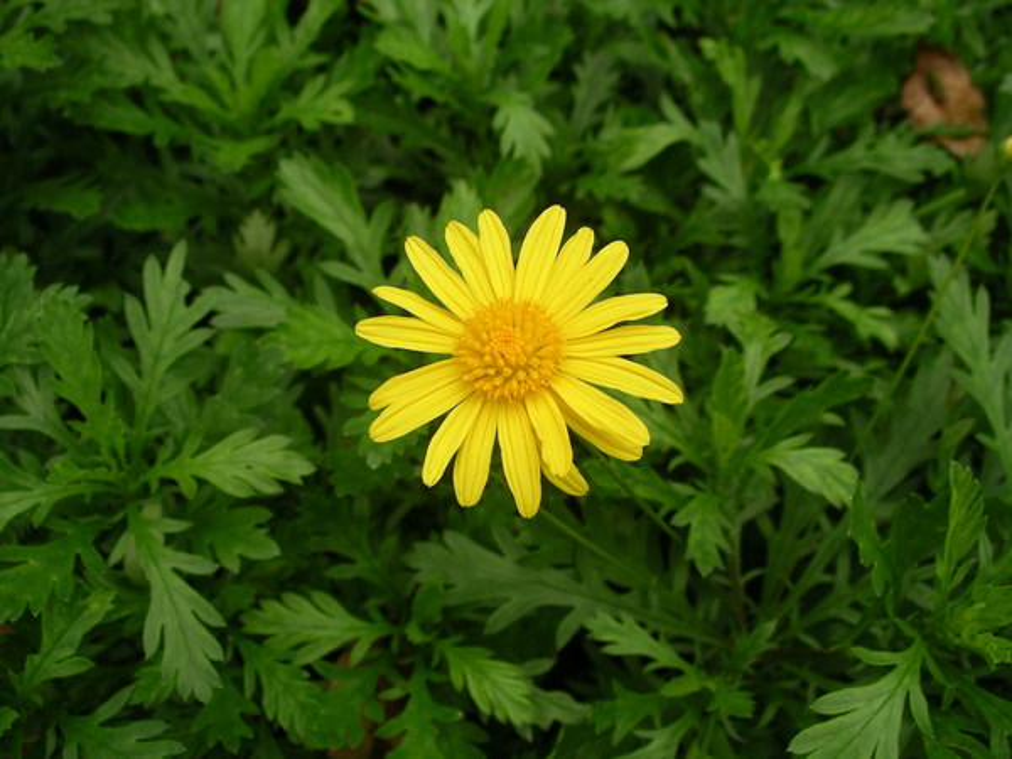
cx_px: 506
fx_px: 1082
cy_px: 380
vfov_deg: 38.7
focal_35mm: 37
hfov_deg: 50.1
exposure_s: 1/250
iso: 64
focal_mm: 7.8
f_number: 3.5
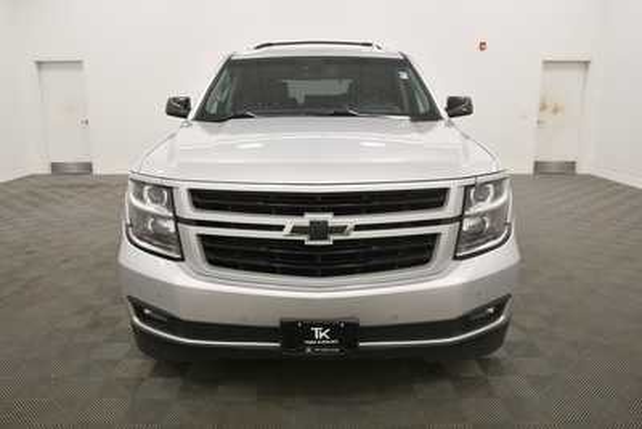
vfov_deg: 43.6
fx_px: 535
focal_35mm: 30
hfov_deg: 61.9
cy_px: 214
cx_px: 321
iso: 800
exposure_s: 1/160
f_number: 5.6
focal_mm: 20
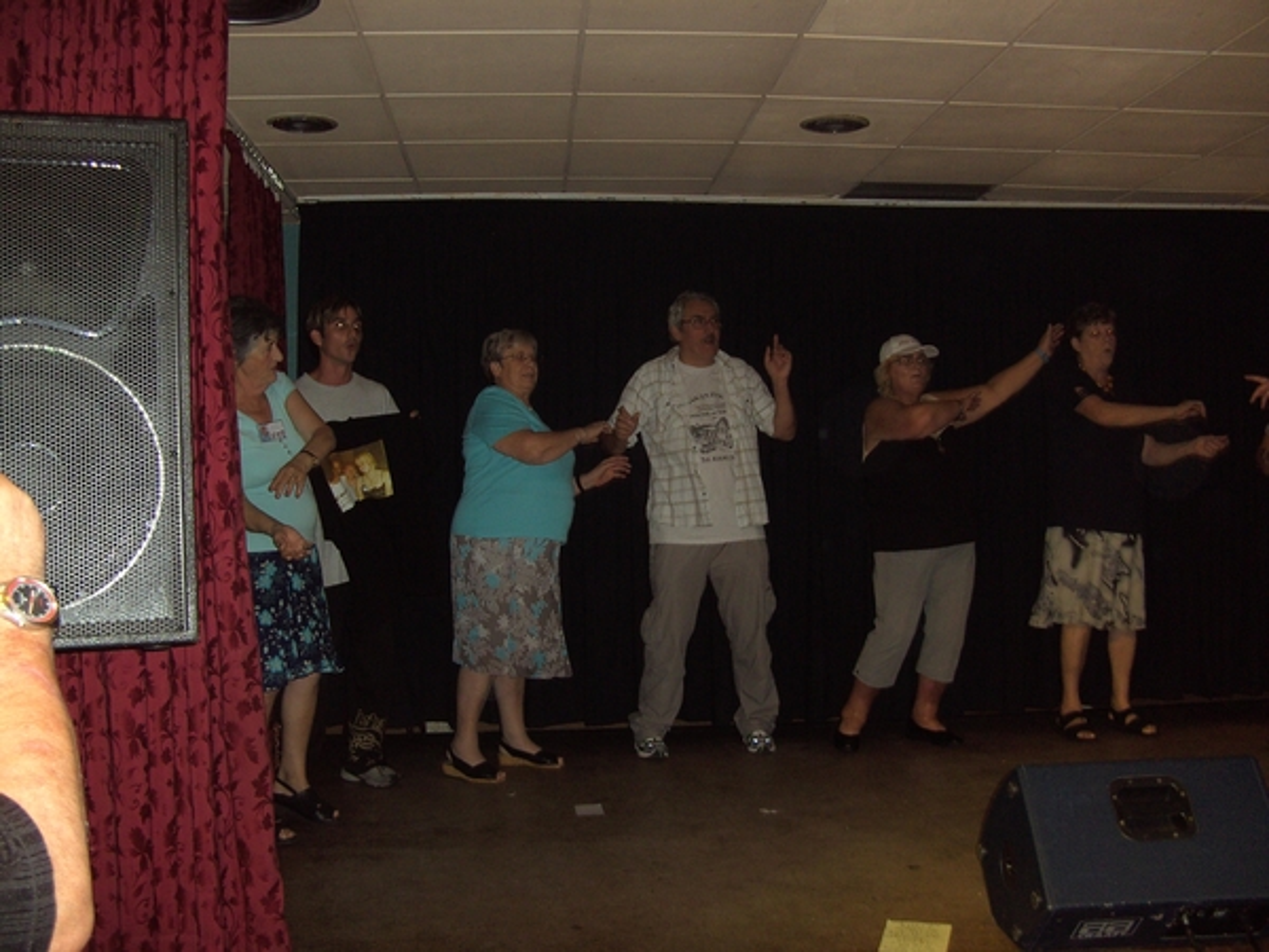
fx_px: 1356
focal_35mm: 37
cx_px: 634
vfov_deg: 38.7
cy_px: 476
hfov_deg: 50.1
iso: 100
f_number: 2.8
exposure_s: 1/50
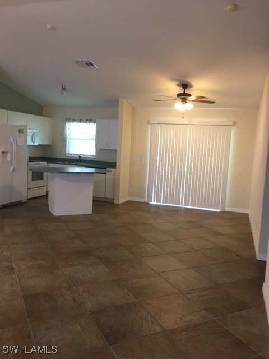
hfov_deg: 48.2
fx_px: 300
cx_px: 134
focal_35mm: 29
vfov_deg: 61.7
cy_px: 180
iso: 100
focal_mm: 4.15
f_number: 2.2
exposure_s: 1/30
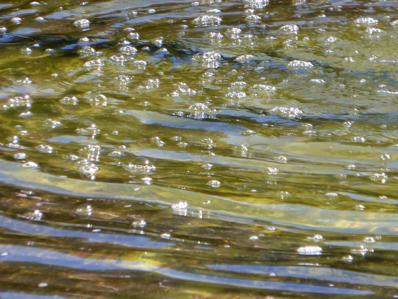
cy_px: 161
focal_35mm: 659
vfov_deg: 2.3
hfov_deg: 3.0
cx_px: 178
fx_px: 7577
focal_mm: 68.9
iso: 100
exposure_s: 1/200
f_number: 5.9
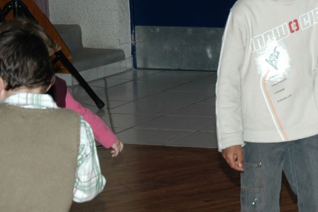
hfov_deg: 12.1
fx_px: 1465
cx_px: 386
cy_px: 66
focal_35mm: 166
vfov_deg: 8.3
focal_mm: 44
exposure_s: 1/60
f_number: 4.5
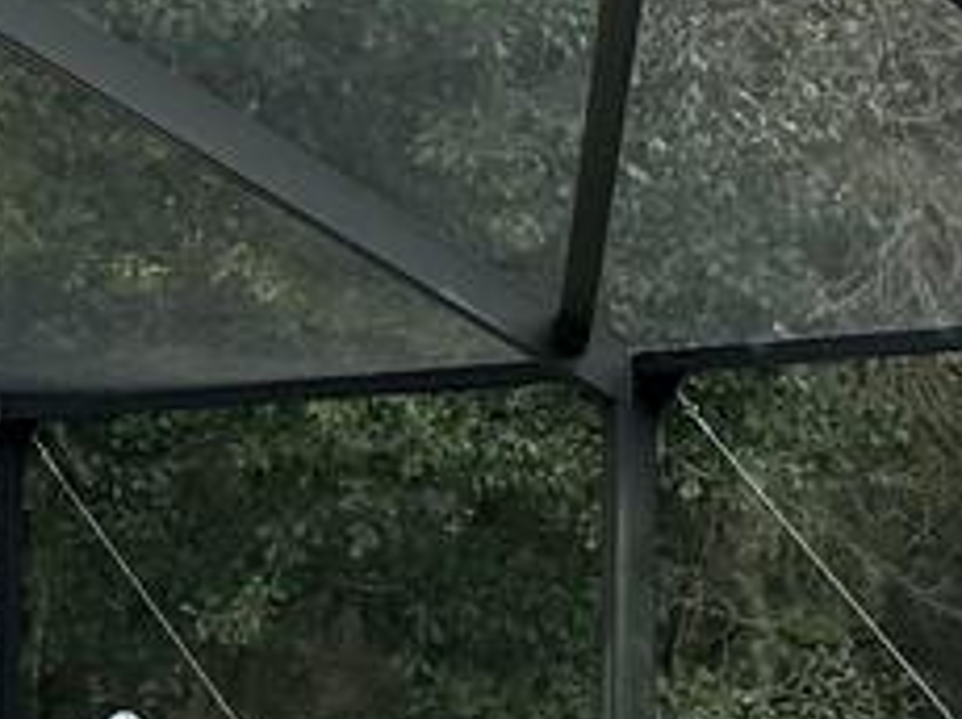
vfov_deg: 8.9
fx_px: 4636
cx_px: 1443
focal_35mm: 167
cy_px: 543
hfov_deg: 11.4
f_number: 1.78
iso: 80
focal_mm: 6.76
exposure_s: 1/1339
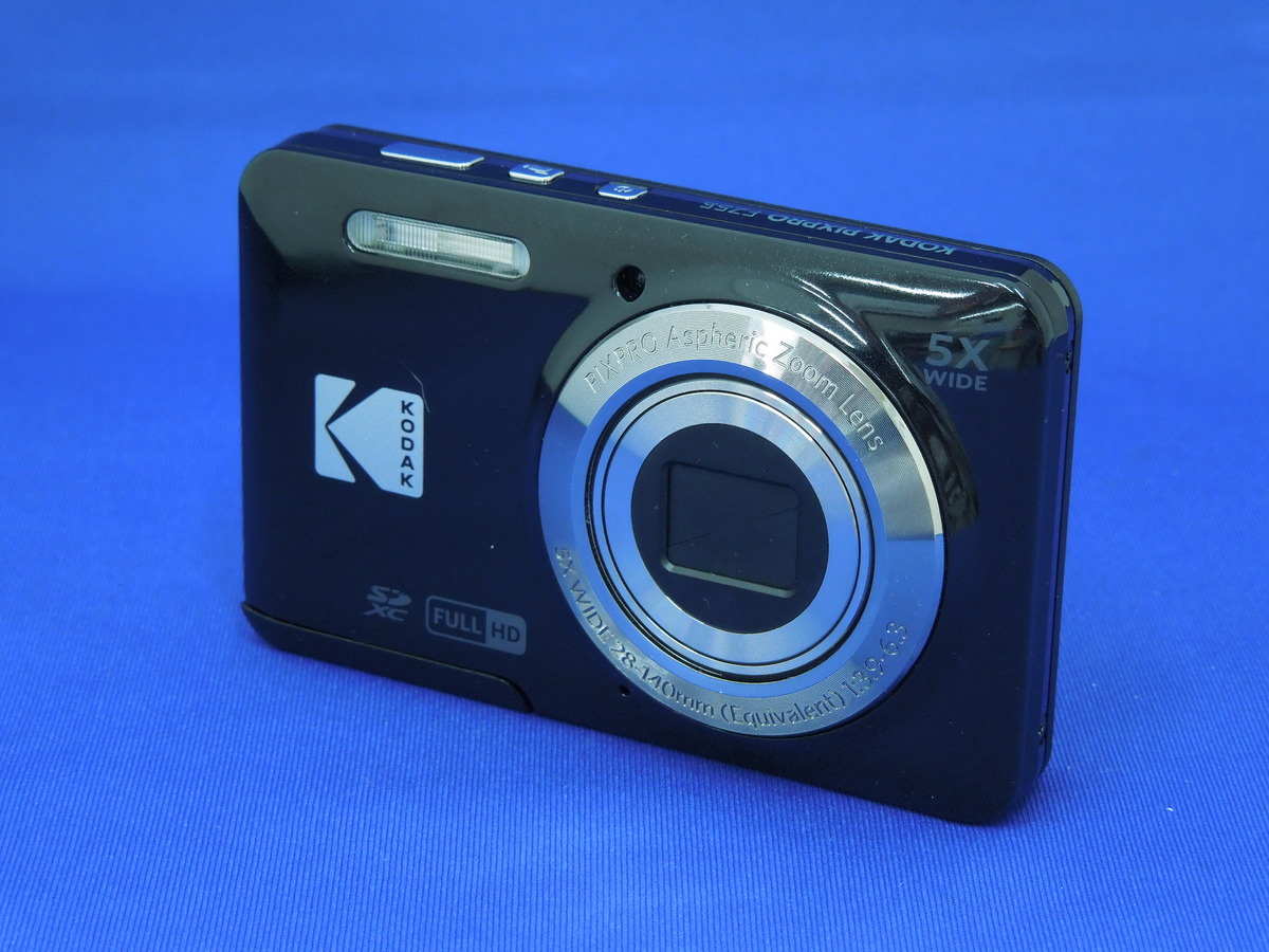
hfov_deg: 22.0
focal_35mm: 89
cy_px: 476
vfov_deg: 16.6
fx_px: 3263
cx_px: 634
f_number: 4.6
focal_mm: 16
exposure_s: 1/20
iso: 400
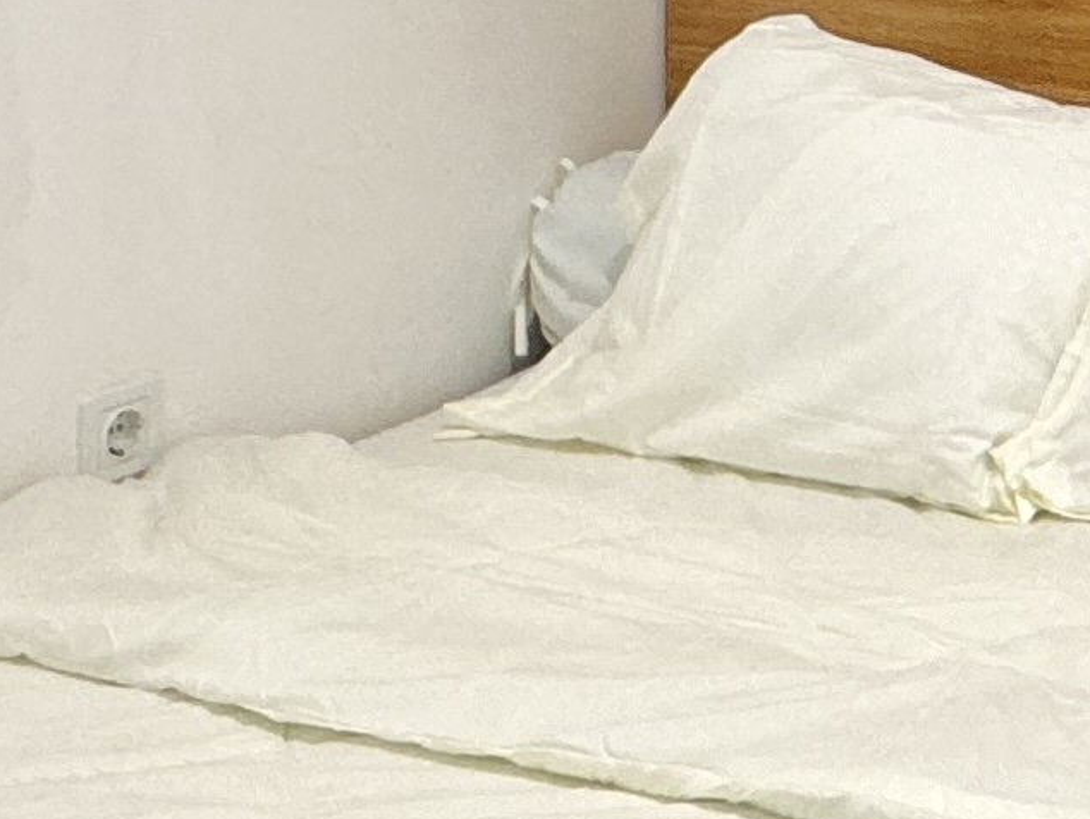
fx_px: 2804
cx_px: 1451
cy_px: -490
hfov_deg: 20.0
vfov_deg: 15.1
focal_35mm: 89
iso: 200
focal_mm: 2.22
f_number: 2.2
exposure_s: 1/50
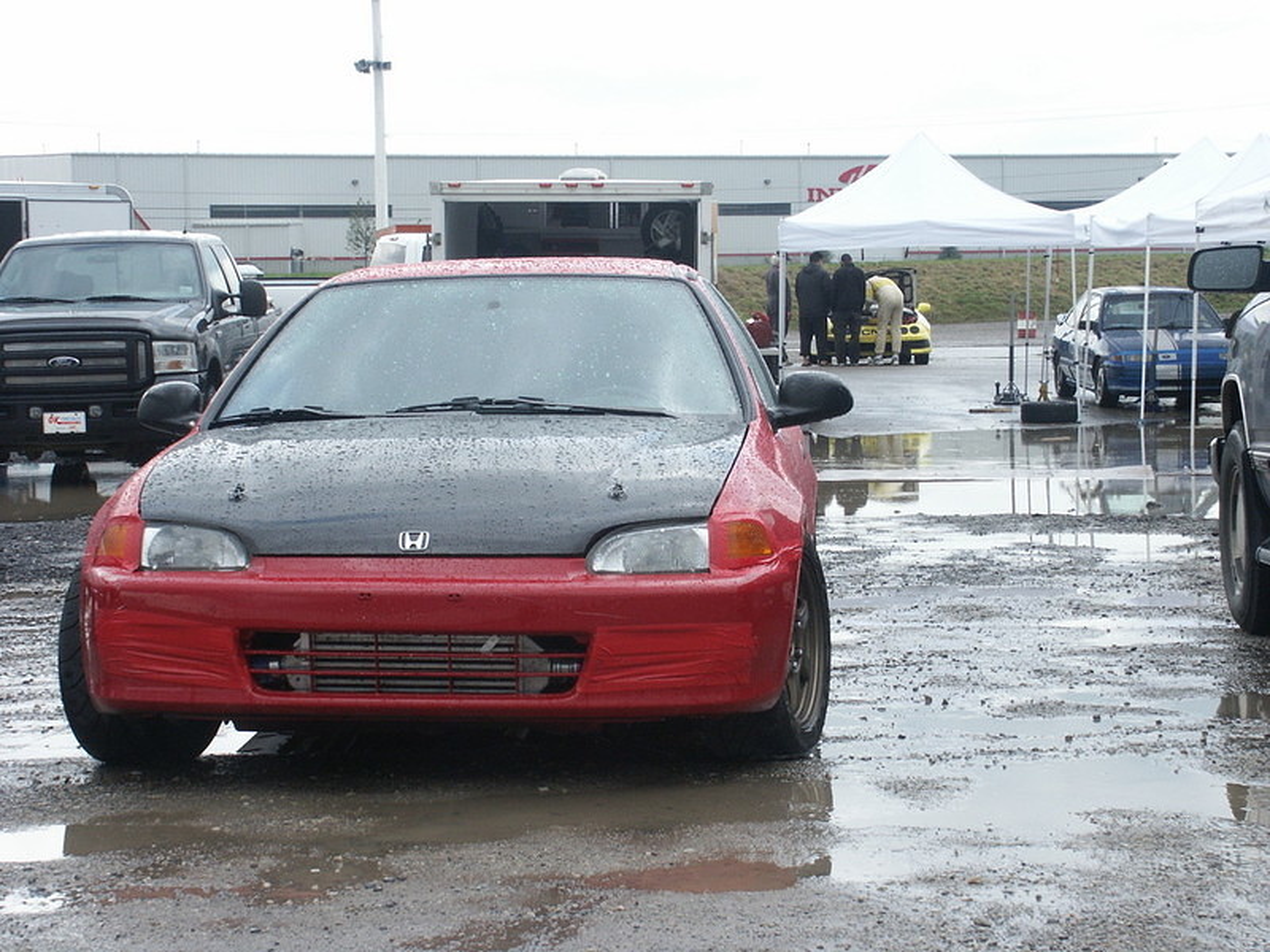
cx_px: 635
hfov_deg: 20.4
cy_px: 476
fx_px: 3522
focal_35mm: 96
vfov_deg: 15.4
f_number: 8
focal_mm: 23.85
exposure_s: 1/90
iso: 100
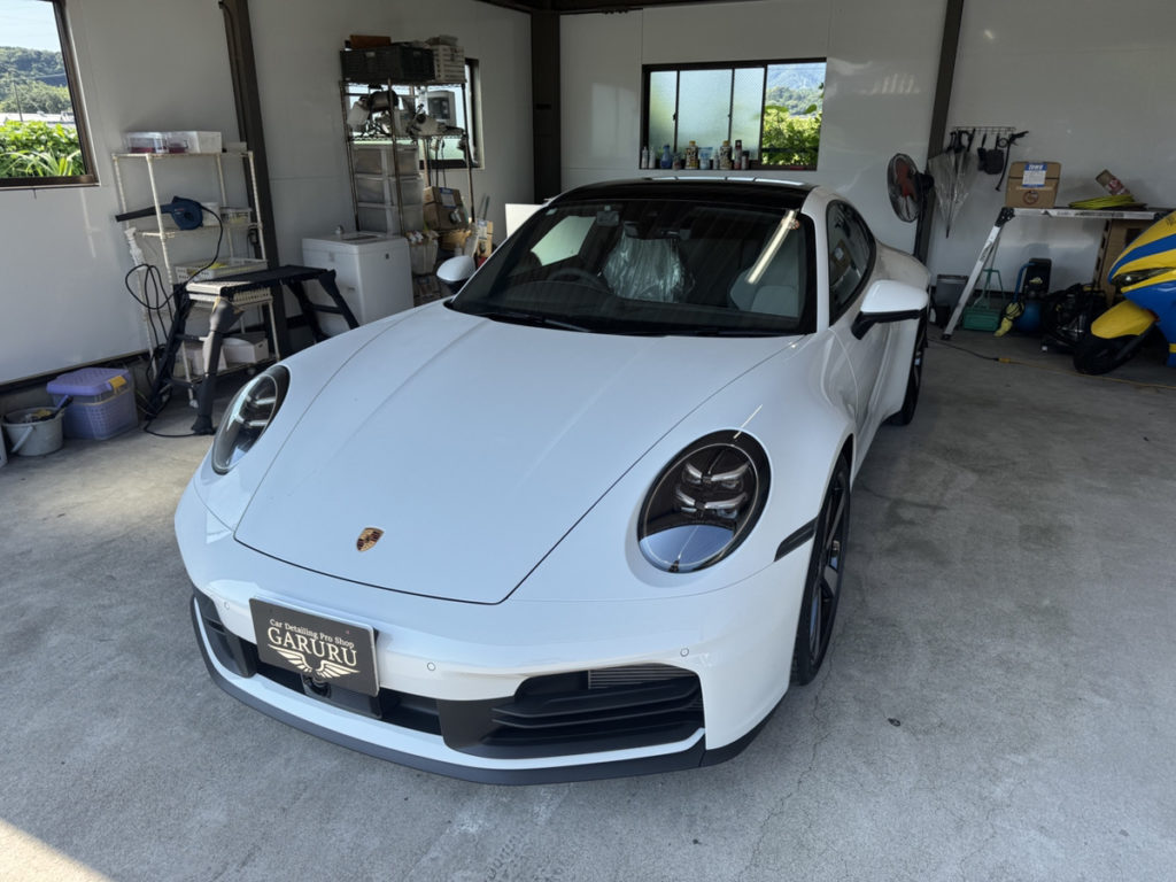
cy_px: 441
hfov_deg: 71.6
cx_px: 588
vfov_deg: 56.8
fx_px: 815
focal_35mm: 24
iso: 80
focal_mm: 6.76
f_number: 1.78
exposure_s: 1/1261
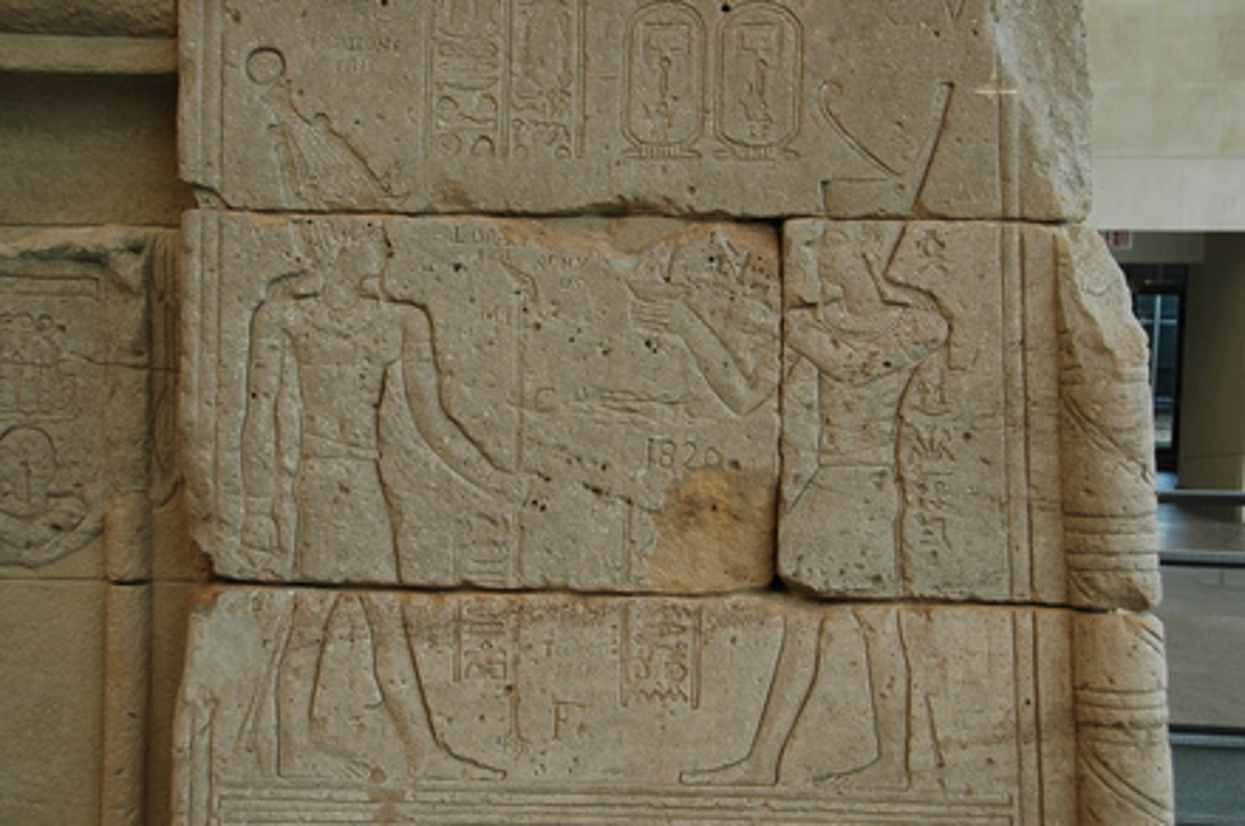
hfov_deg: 41.2
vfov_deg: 28.0
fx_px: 1658
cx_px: 622
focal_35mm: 48
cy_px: 413
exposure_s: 1/125
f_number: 5.6
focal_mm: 32
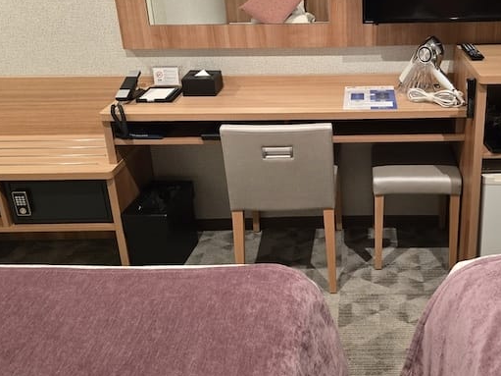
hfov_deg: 50.7
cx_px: 324
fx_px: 521
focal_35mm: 36
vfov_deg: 39.2
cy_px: 125
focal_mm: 6.3
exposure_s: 1/100
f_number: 1.7
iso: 1000
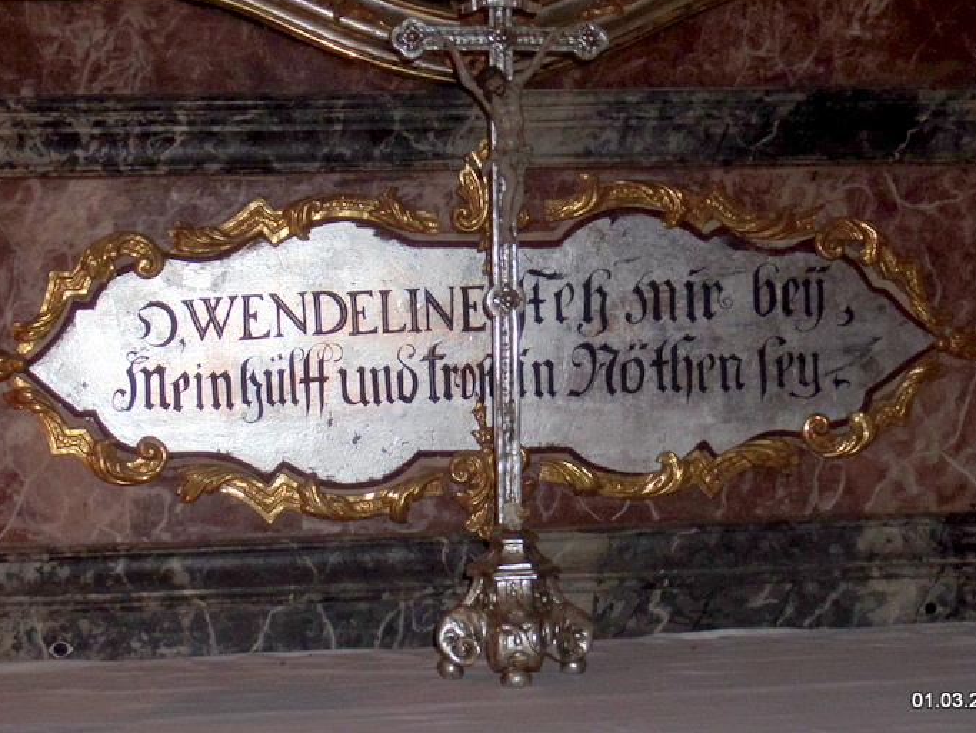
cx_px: 472
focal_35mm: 48
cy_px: 307
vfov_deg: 30.2
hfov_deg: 39.6
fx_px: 1354
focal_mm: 6.8
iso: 100
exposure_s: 1/30
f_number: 3.6
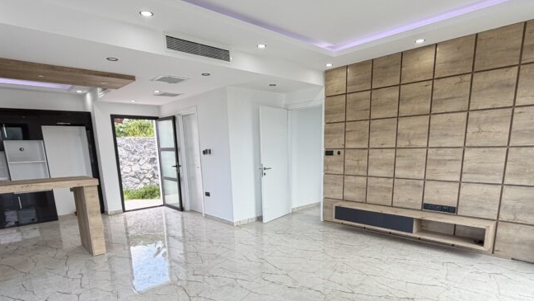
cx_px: 270
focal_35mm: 16
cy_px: 209
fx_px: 227
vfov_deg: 64.7
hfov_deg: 99.3
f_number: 2.2
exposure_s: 1/121
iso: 80
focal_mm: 2.22
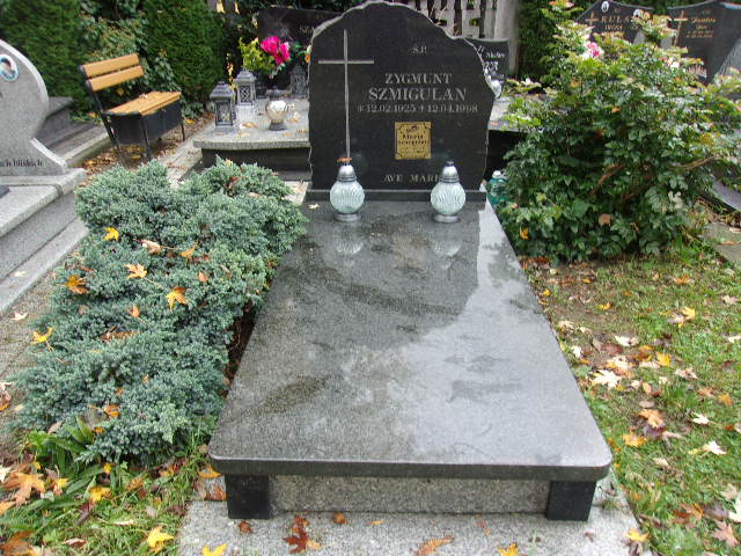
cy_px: 278
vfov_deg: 51.4
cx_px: 370
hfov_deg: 65.3
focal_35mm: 27
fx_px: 578
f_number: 3
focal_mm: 4.9
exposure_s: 1/90
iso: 80
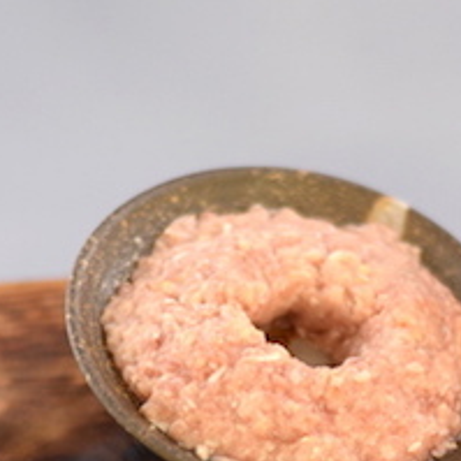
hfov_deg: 12.5
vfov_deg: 12.5
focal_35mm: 139
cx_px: 313
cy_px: 392
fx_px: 2094
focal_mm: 50
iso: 1000
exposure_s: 1/1600
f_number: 1.8
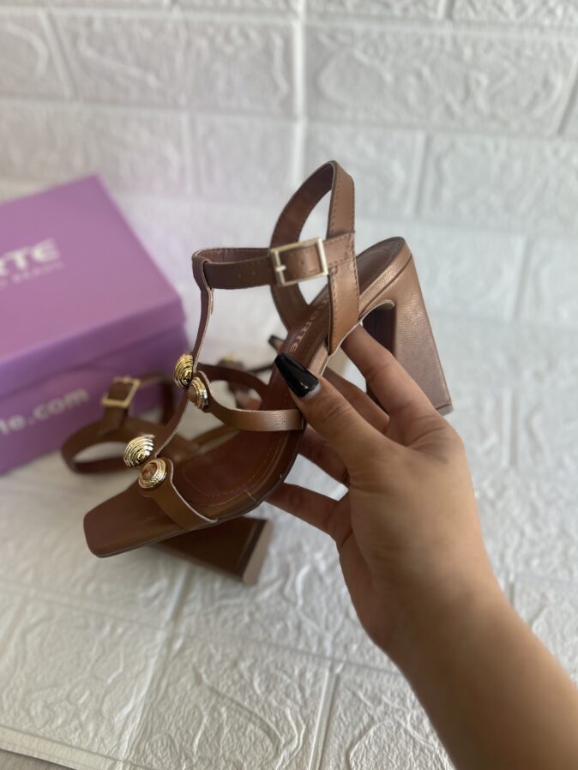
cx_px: 286
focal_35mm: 27
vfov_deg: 65.3
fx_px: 601
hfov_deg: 51.4
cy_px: 388
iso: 40
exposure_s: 1/120
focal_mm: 5.7
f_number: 1.5
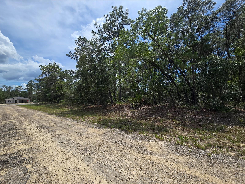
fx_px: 92
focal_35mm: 13
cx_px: 122
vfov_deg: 89.9
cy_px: 92
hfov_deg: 106.2
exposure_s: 1/2985
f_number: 2.2
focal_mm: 2.2
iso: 50
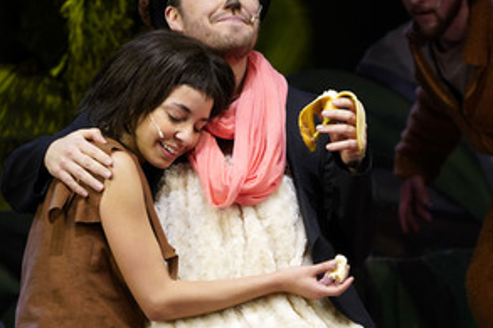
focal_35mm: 368
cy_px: 155
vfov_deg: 3.7
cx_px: 238
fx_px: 5037
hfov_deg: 5.6
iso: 1600
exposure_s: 1/250
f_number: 5.6
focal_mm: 239
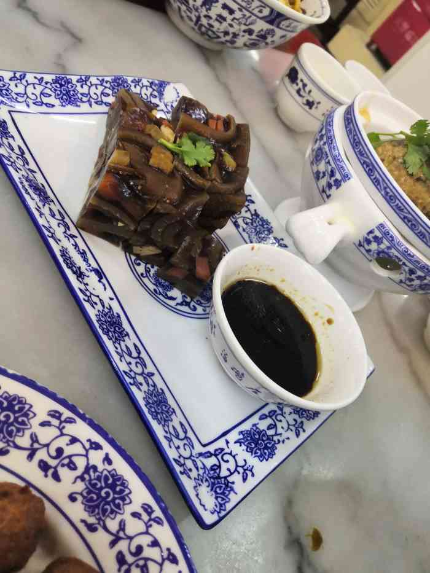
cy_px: 286
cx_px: 215
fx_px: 447
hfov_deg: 51.4
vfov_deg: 65.3
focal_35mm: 27
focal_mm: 3.95
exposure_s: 1/50
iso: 400
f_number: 1.8
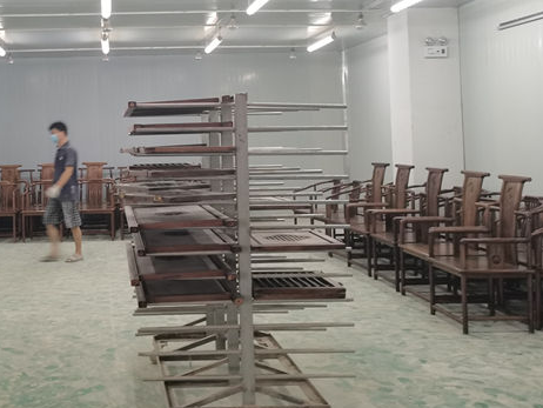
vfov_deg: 31.8
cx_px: 118
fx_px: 706
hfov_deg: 40.5
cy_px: 118
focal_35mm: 45
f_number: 1.8
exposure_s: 1/33.3
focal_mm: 5.58
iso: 320
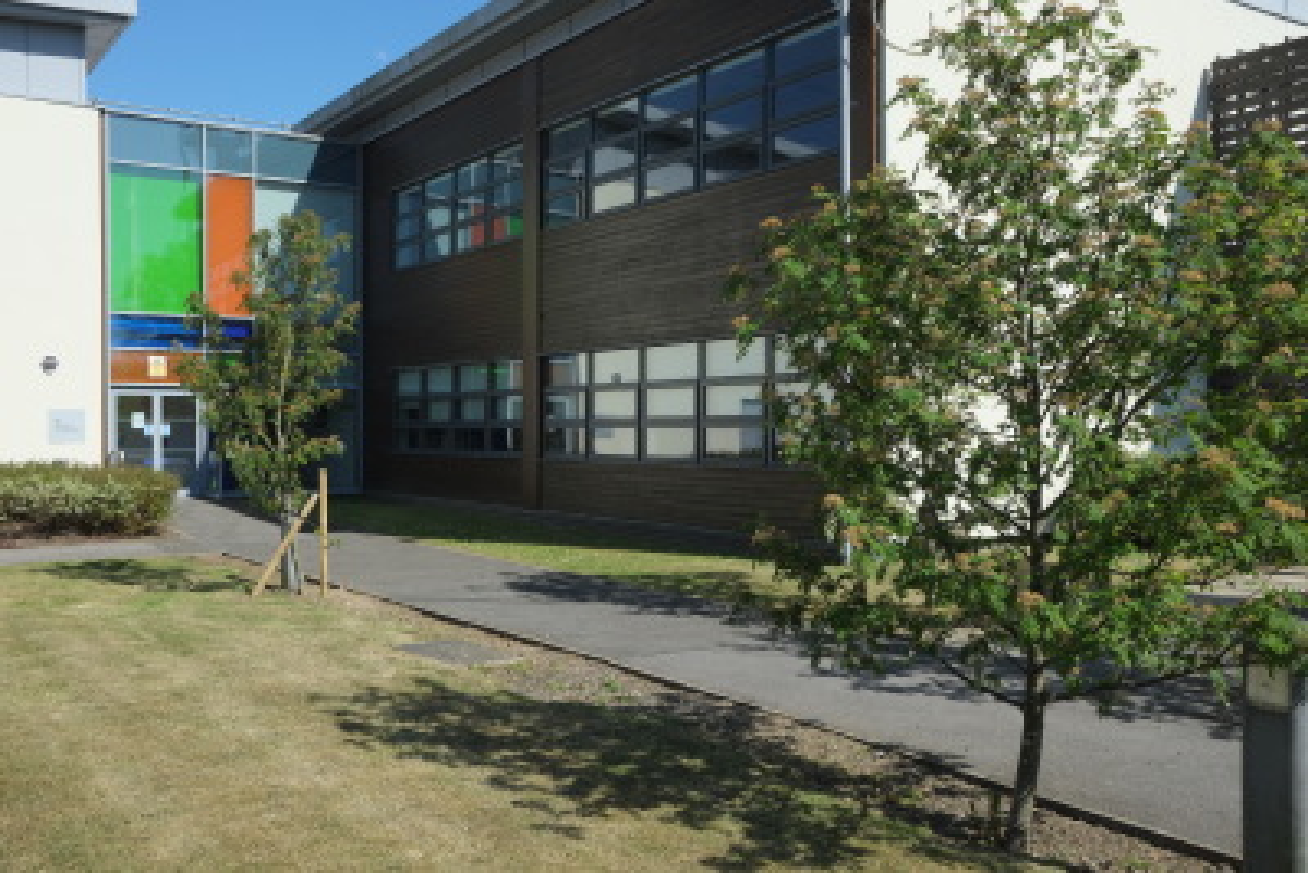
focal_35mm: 35
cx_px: 654
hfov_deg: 54.4
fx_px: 1272
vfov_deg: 37.9
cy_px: 436
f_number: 10
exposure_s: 1/350
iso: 400
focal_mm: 23
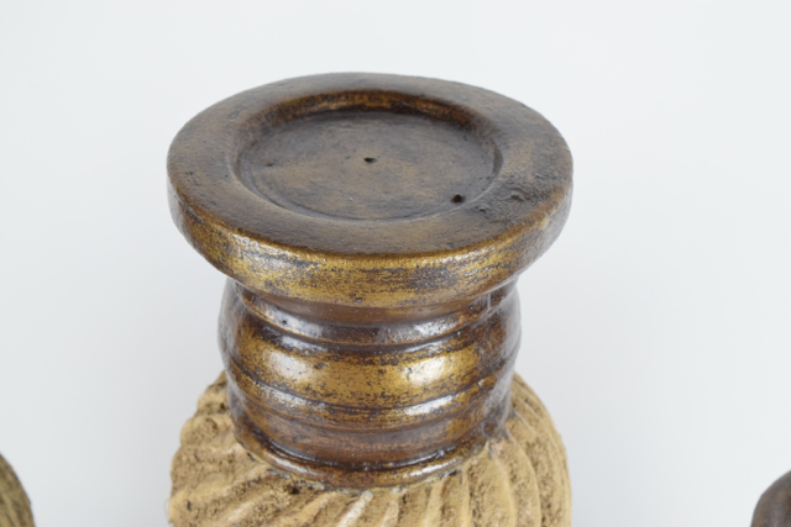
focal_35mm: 69
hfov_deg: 29.2
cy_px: 264
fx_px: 1516
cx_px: 396
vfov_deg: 19.7
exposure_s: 1/125
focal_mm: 46
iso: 800
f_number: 8
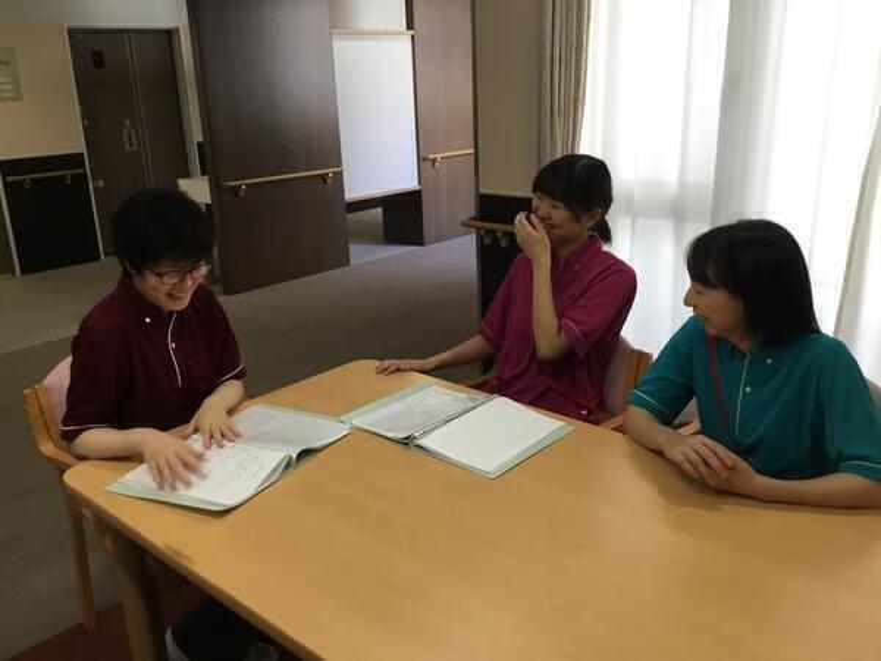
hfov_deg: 58.4
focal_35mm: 31
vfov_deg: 45.4
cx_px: 440
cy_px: 330
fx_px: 789
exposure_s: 1/30
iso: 50
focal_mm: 3.3
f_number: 2.4
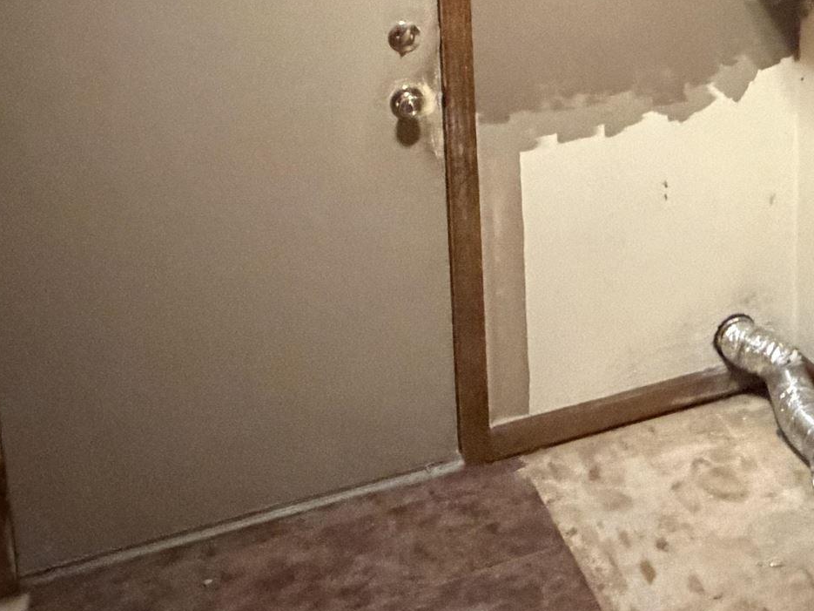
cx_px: 856
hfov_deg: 36.1
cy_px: 37
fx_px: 1082
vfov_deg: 29.9
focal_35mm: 46
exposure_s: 1/40
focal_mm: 2.22
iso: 1250
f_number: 2.2
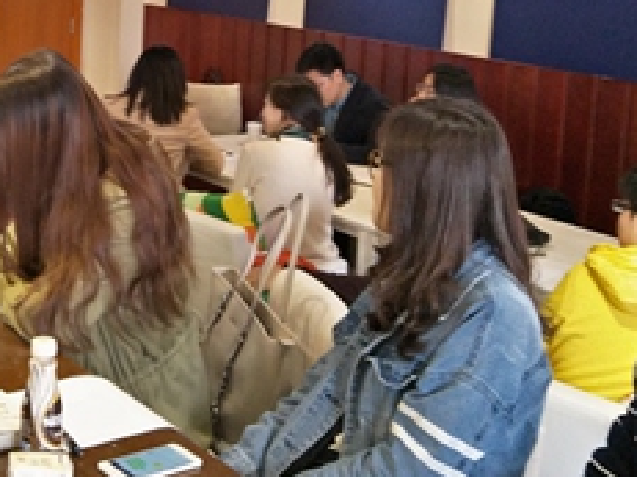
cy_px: 10
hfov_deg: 35.3
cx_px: 102
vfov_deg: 26.6
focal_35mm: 52
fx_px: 956
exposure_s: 1/50
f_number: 1.7
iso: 217
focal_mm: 4.1
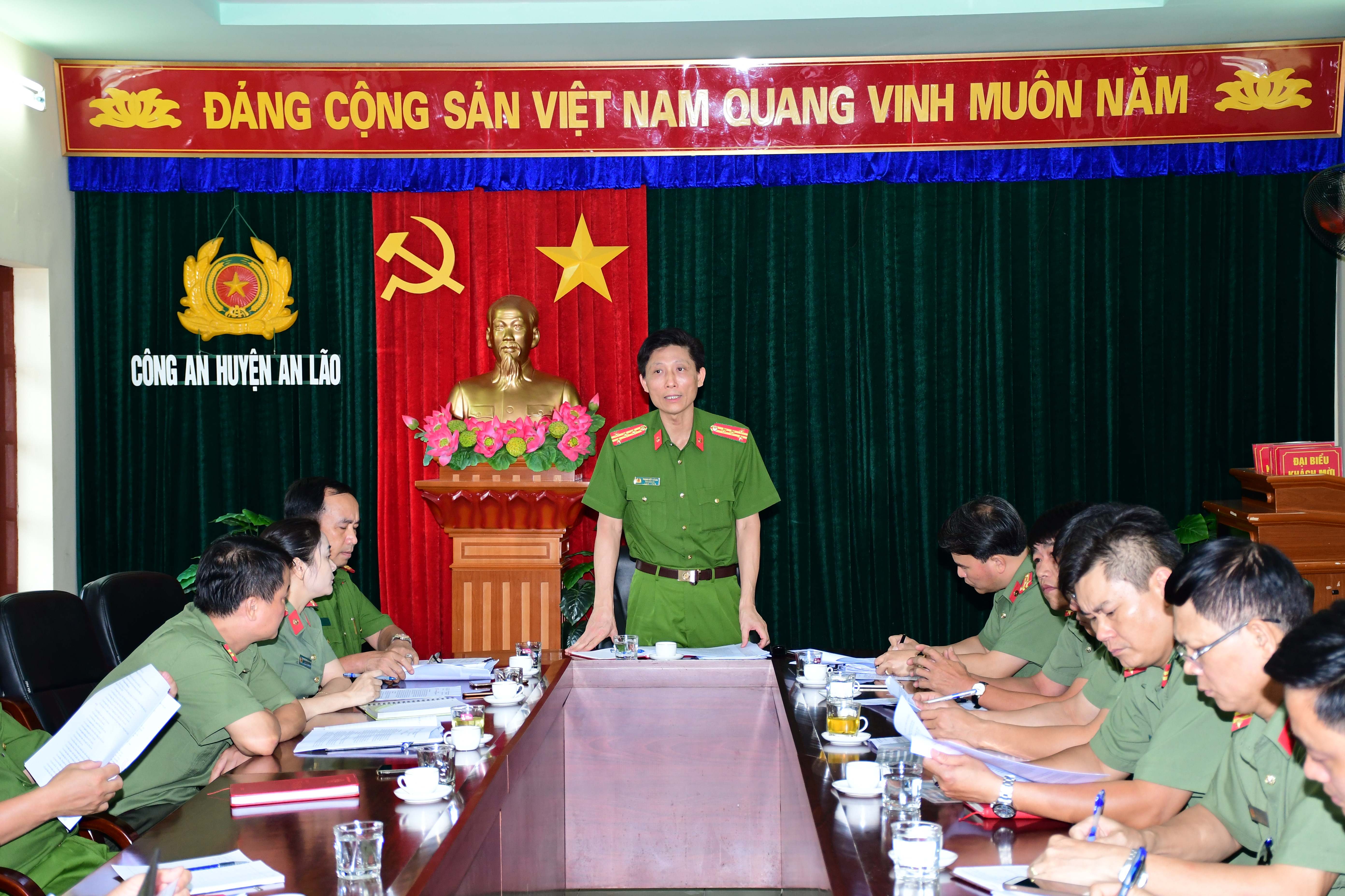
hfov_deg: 33.4
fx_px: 2241
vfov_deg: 22.6
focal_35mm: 60
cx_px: 672
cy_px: 448
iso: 1000
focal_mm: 40
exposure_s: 1/200
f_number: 4.5
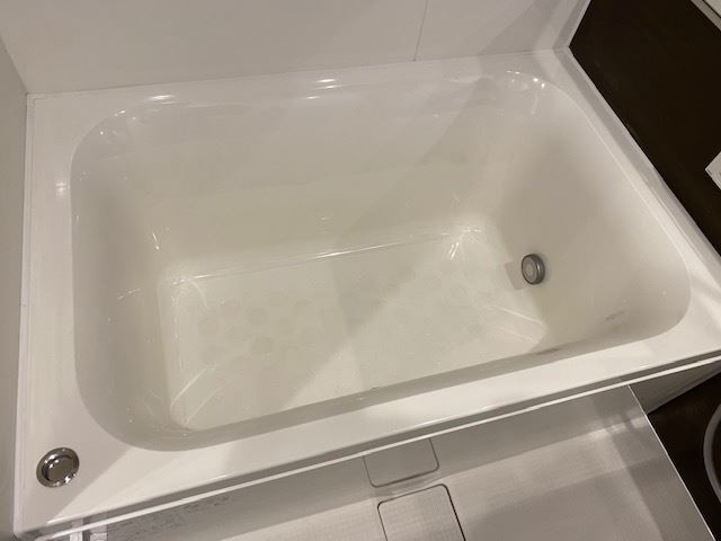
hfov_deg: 67.3
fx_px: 542
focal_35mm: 26
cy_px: 270
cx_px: 360
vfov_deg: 53.1
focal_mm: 4.25
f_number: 1.8
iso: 80
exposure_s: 1/50
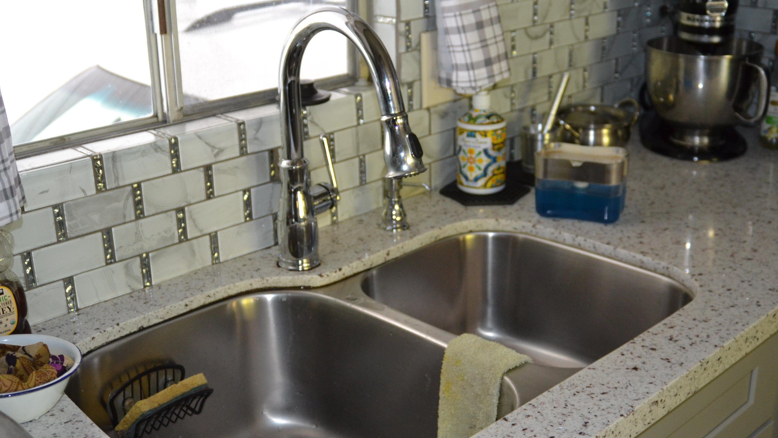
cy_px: 225
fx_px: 928
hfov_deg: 45.5
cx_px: 394
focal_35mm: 45
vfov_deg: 26.5
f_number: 3.3
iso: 1000
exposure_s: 1/60
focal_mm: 28
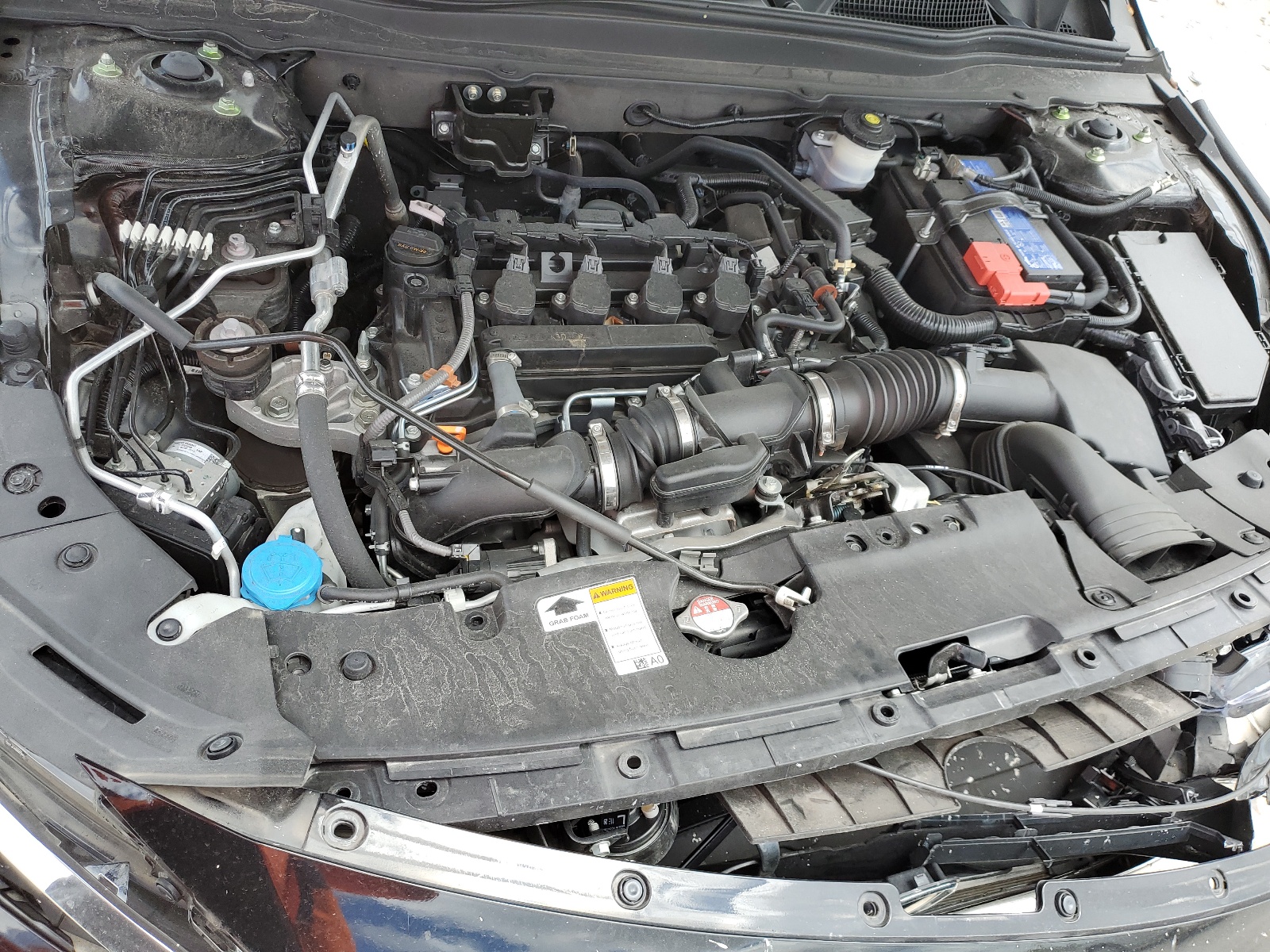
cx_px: 635
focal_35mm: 26
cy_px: 476
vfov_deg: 53.1
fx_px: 954
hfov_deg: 67.3
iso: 50
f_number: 1.5
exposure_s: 1/526
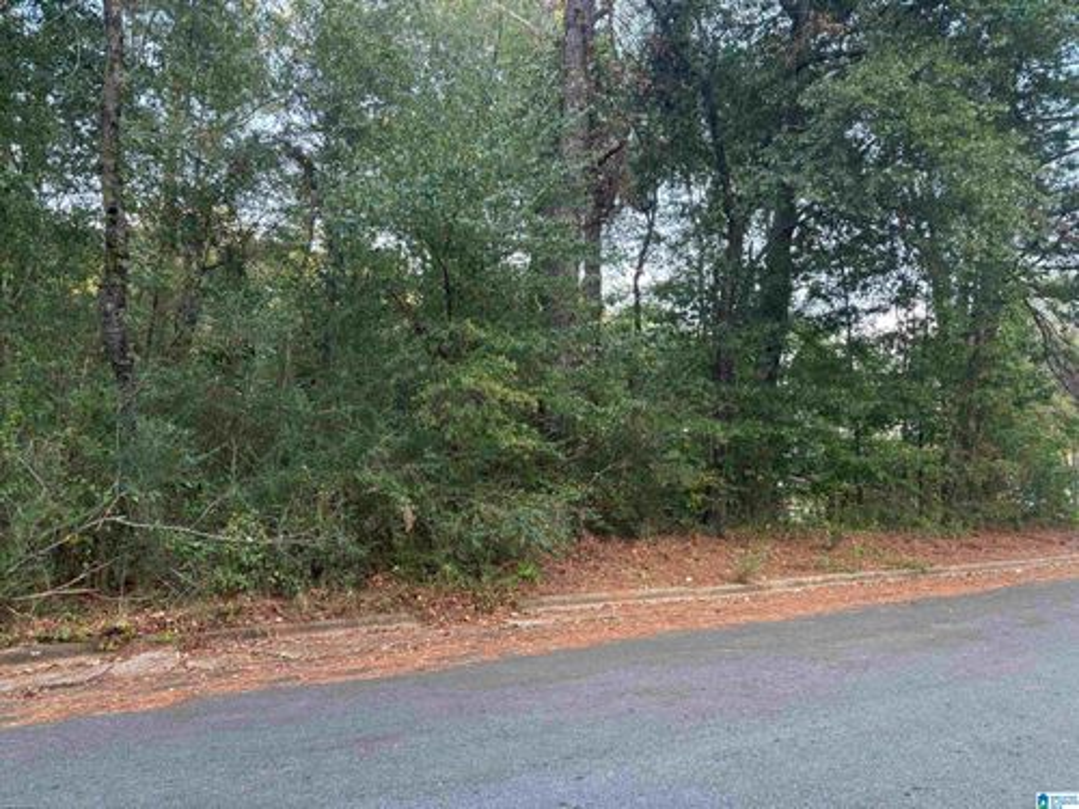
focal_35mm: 26
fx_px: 810
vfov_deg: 53.1
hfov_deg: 67.3
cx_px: 540
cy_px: 404
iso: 125
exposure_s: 1/93
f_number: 1.6
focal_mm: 5.96
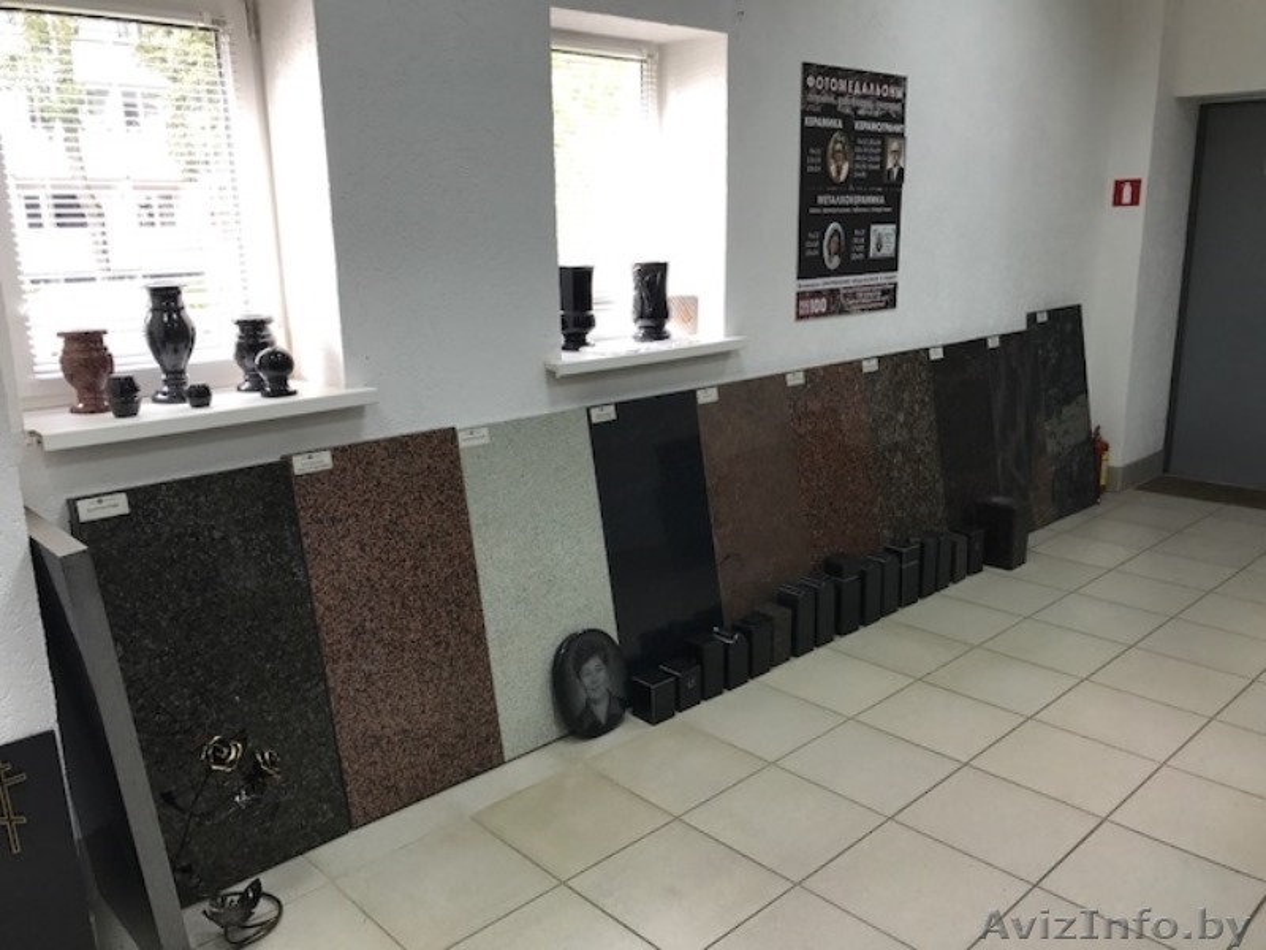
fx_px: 1024
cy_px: 475
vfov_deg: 49.7
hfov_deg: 63.4
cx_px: 633
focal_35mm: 28
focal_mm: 3.99
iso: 25
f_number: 1.8
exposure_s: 1/50
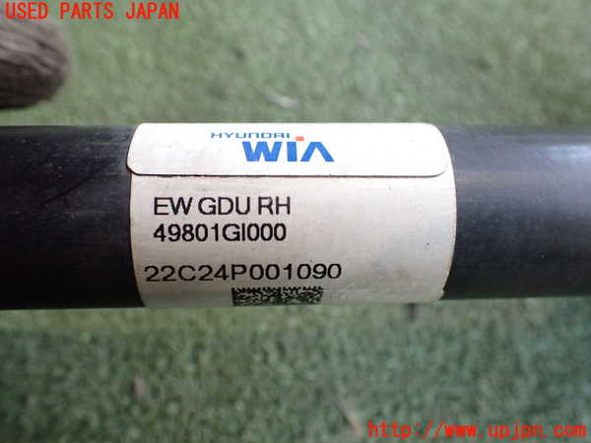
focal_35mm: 30
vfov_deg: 46.8
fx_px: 512
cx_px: 296
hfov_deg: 60.0
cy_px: 222
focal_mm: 5.4
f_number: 2.3
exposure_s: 1/125
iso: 500
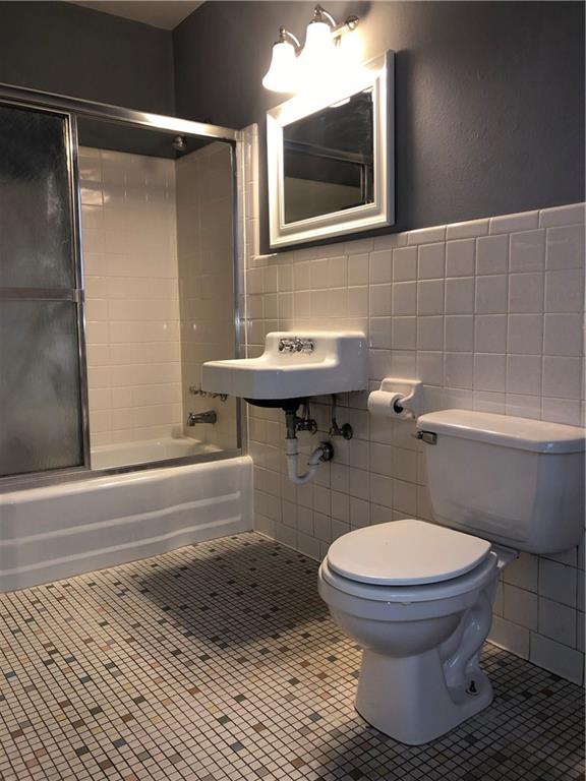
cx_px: 293
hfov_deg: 49.7
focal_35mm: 28
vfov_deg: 63.4
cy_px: 390
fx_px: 632
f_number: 1.8
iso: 32
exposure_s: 1/19
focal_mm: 4
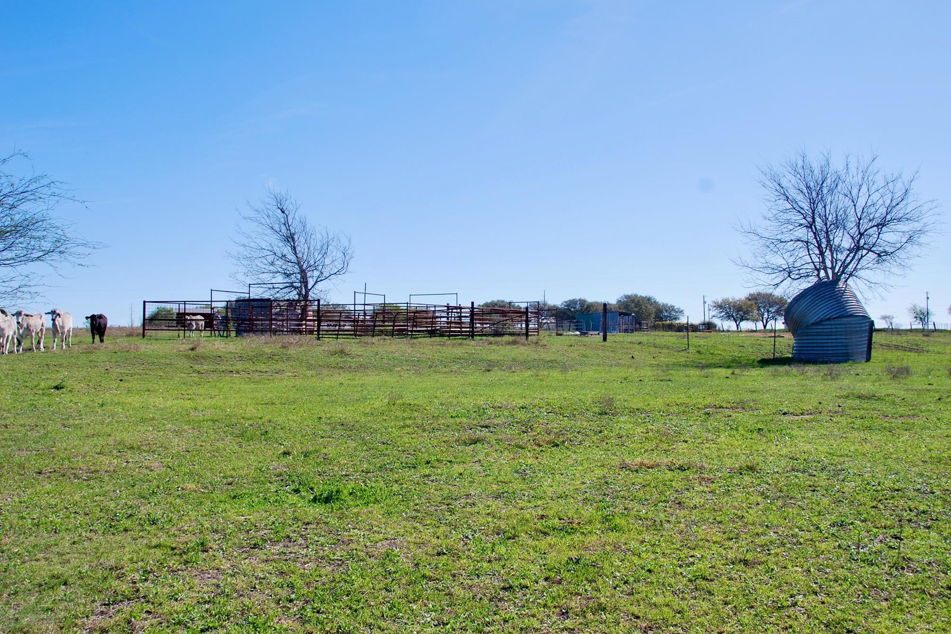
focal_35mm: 39
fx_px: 1017
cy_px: 309
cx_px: 479
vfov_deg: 34.6
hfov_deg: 50.1
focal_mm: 25
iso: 100
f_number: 8
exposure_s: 1/250
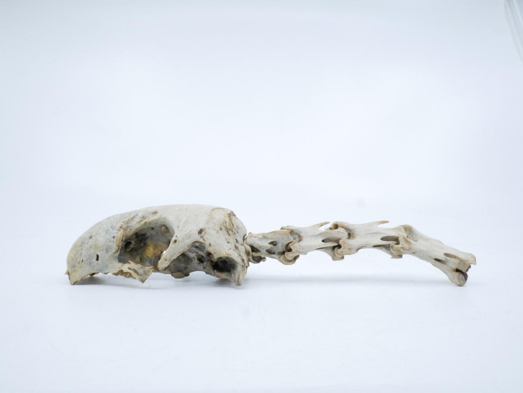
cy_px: 196
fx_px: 363
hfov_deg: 71.6
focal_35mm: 24
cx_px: 262
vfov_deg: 56.8
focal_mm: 12
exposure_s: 1/60
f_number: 20
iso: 2000
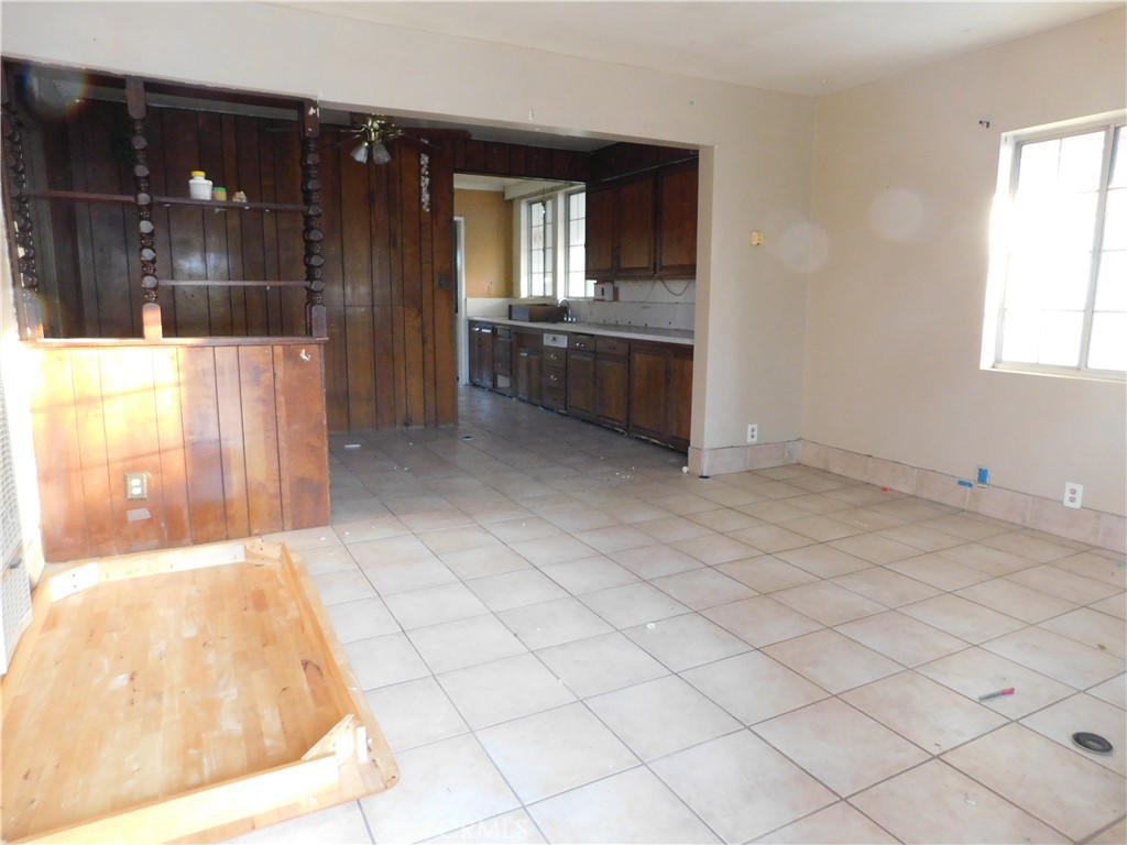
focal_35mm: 23
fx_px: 749
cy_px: 422
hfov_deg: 73.9
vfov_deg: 58.9
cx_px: 564
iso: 400
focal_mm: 4
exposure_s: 1/10
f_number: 3
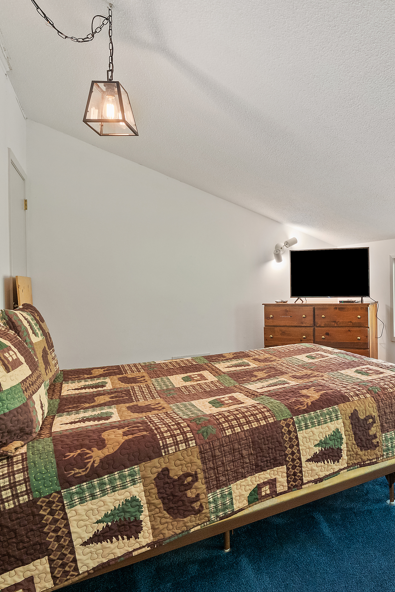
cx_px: 356
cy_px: 300
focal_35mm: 23
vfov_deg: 76.1
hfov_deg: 49.1
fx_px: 379
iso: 400
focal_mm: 8
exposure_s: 1/3
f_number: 5.6
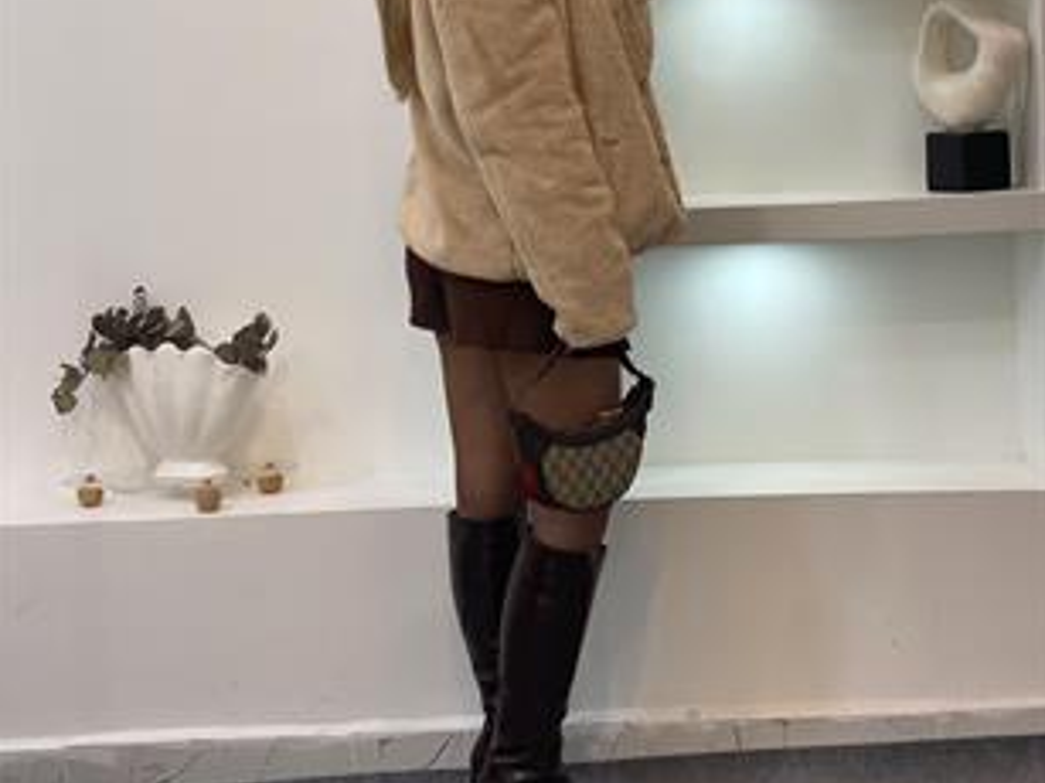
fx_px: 2112
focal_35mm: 70
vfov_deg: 20.8
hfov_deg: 27.8
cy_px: 186
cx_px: 521
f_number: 2
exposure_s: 1/100
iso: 64
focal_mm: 6
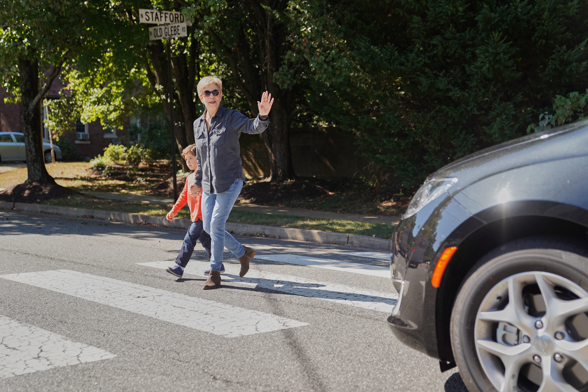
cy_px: 196
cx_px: 294
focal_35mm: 46
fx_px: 751
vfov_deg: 29.2
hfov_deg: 42.7
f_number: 2.8
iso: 100
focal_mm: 46
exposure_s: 1/640
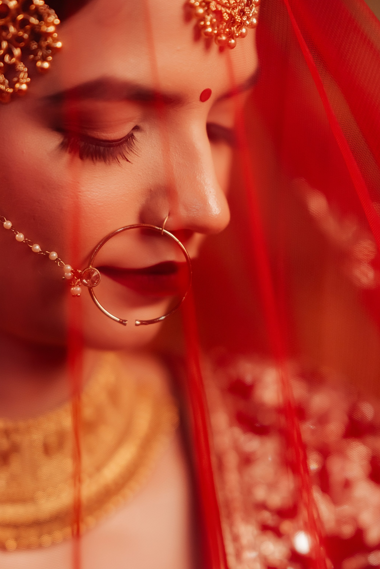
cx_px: 136
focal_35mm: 113
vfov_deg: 18.1
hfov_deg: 12.1
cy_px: 282
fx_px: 1789
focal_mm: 85
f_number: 1.4
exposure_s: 1/250
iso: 640
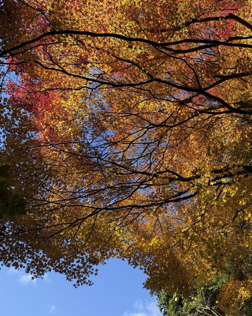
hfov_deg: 48.3
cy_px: 129
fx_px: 280
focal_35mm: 30
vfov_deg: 58.4
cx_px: 148
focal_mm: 6.76
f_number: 1.78
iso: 80
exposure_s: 1/1230
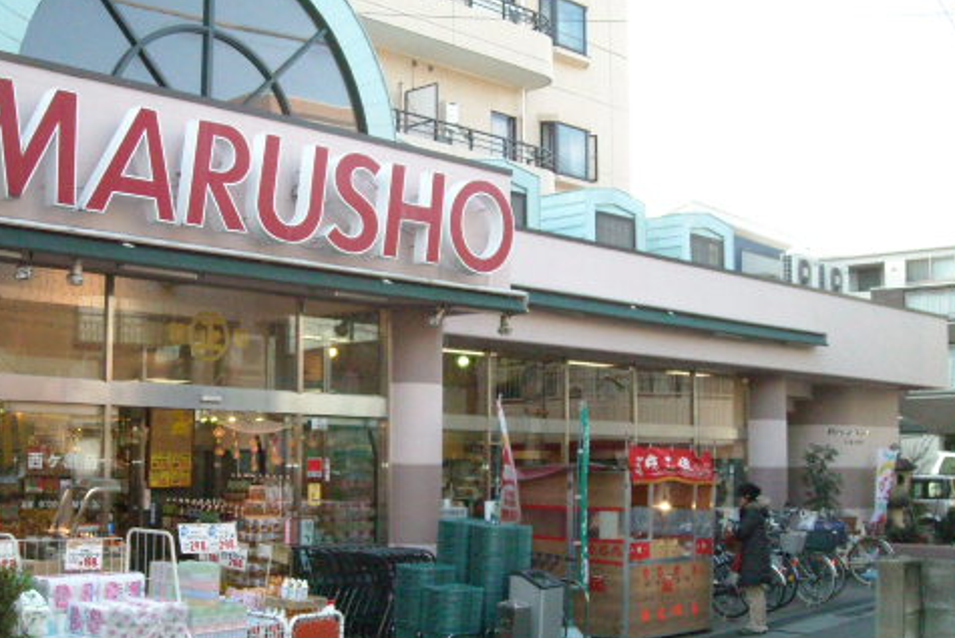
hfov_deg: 40.1
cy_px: 344
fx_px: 1300
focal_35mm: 49
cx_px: 372
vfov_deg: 27.5
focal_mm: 5.7
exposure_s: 1/1414
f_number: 2.8
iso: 800
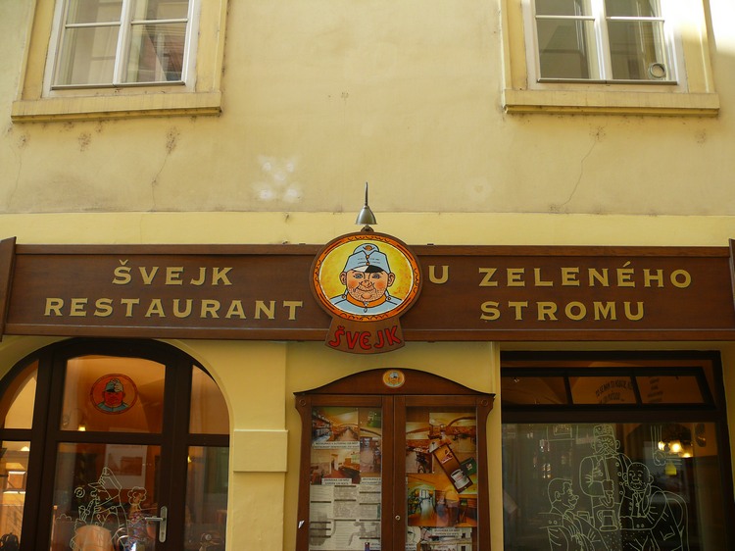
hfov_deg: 52.6
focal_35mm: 35
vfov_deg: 40.7
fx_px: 743
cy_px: 276
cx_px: 368
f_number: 2.8
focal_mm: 7.4
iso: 100
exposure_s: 1/60
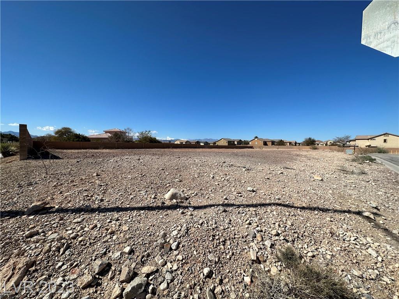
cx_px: 200
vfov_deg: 85.7
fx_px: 161
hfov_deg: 102.1
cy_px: 150
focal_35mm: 14
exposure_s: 1/3731
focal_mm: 2.22
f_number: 2.2
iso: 50
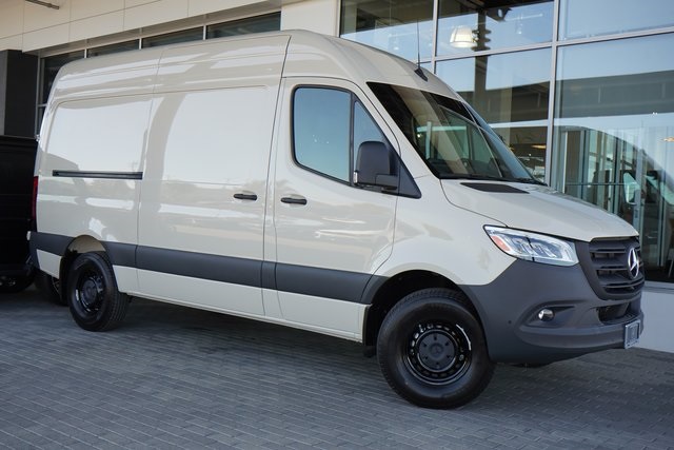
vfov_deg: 36.0
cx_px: 337
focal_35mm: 37
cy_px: 225
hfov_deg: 51.9
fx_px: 693
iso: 1250
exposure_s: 1/500
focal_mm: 37
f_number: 8
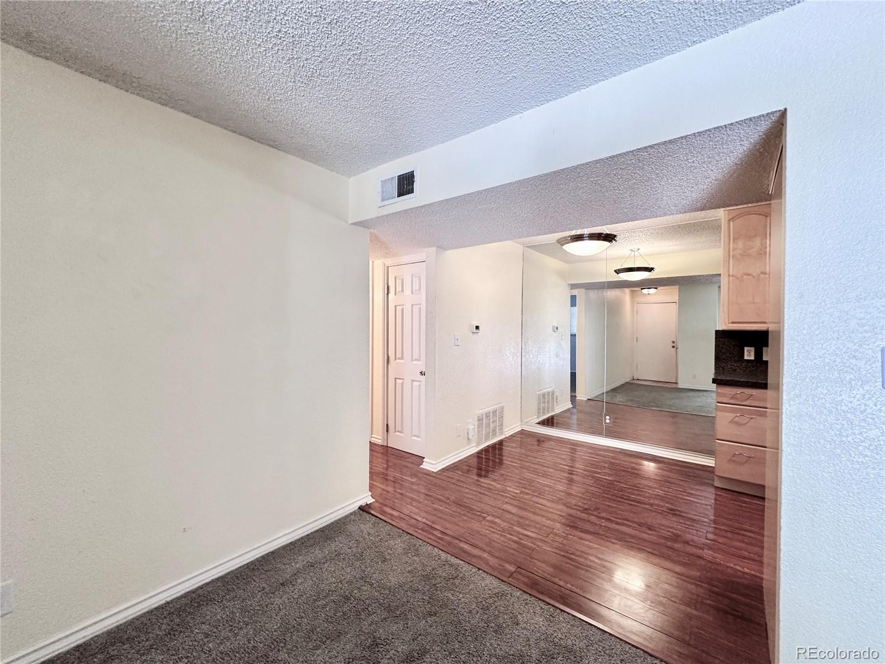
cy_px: 332
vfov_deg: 85.6
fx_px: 358
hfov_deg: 102.1
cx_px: 442
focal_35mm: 14
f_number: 2.2
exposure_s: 1/60
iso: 200
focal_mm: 2.22
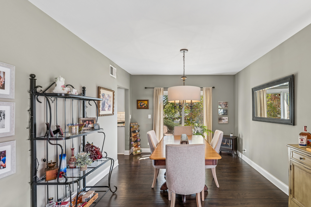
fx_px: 147
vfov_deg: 70.5
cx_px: 156
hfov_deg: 93.3
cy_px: 104
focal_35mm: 17
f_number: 8
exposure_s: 1/20
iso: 200
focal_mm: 17
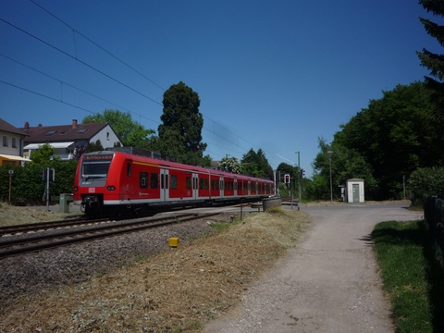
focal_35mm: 32
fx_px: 410
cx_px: 222
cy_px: 166
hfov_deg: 56.8
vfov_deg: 44.2
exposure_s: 1/800
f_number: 5.6
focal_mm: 5.2
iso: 100
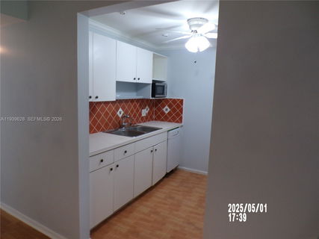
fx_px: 221
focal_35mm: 24
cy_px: 120
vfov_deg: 56.8
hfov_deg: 71.6
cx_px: 160
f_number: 3
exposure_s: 1/34
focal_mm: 4.3
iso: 200
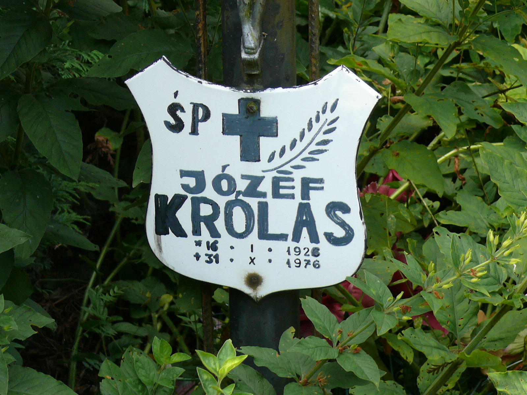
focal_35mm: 162
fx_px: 2466
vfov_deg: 9.2
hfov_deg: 12.2
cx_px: 264
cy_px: 198
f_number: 3.6
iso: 100
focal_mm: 19.3
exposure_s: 1/125
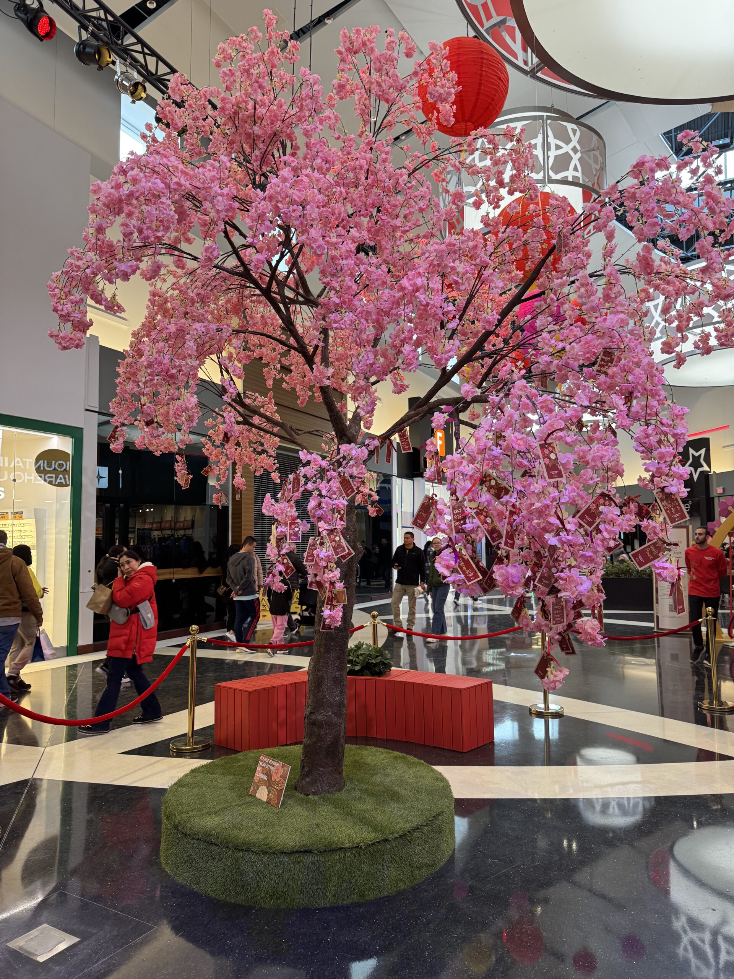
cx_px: 367
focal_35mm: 24
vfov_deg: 71.6
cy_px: 490
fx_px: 679
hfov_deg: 56.8
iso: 200
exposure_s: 1/109
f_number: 1.78
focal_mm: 6.76
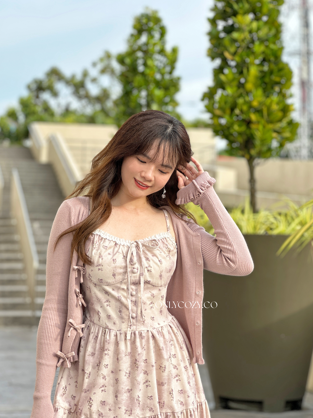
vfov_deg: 23.8
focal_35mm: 82
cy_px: 218
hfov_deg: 18.0
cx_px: 147
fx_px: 989
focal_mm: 9
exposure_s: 1/121
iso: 20
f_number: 2.8
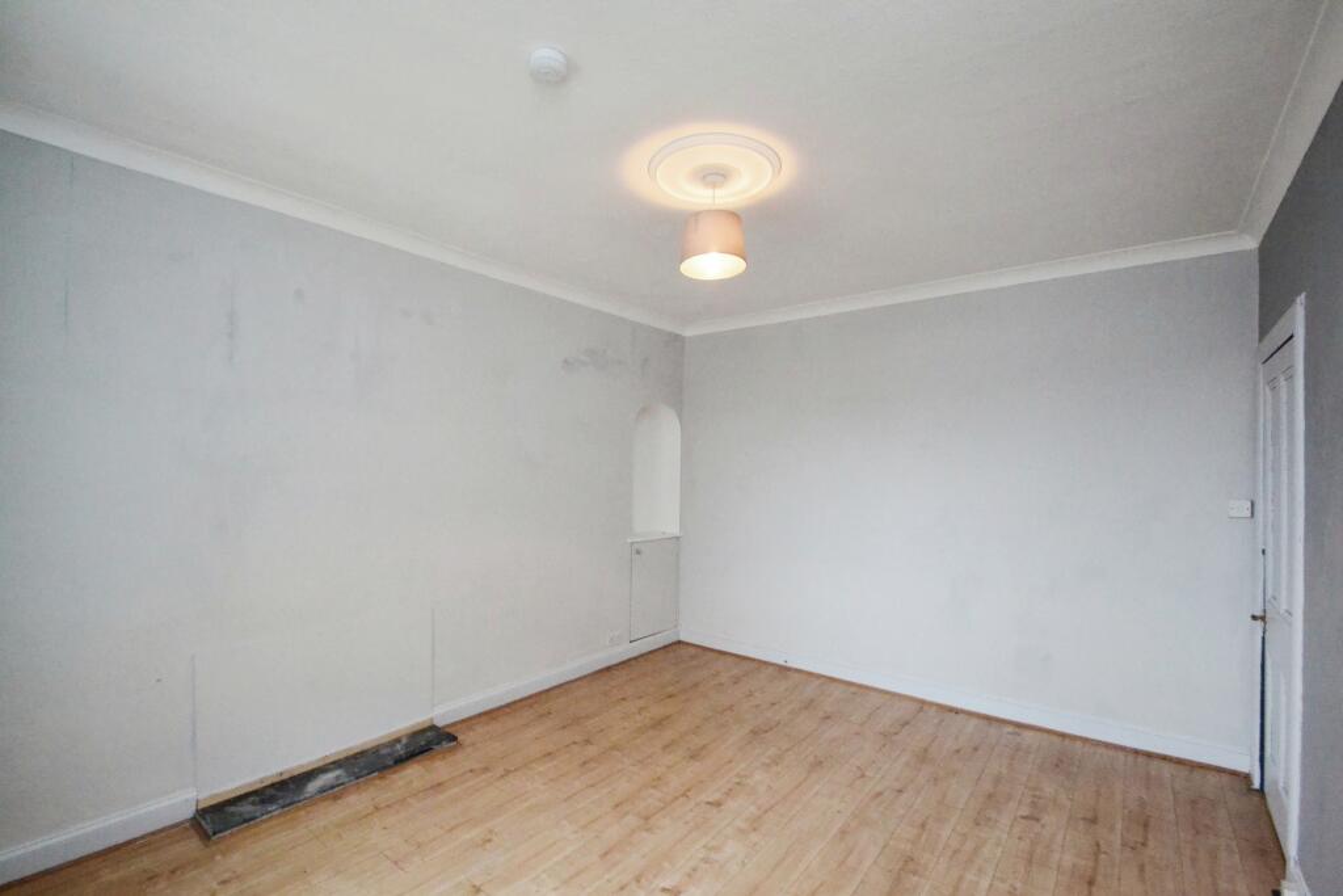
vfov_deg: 77.3
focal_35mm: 15
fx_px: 560
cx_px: 672
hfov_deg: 100.4
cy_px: 448
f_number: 9
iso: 3200
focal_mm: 10
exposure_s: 1/40
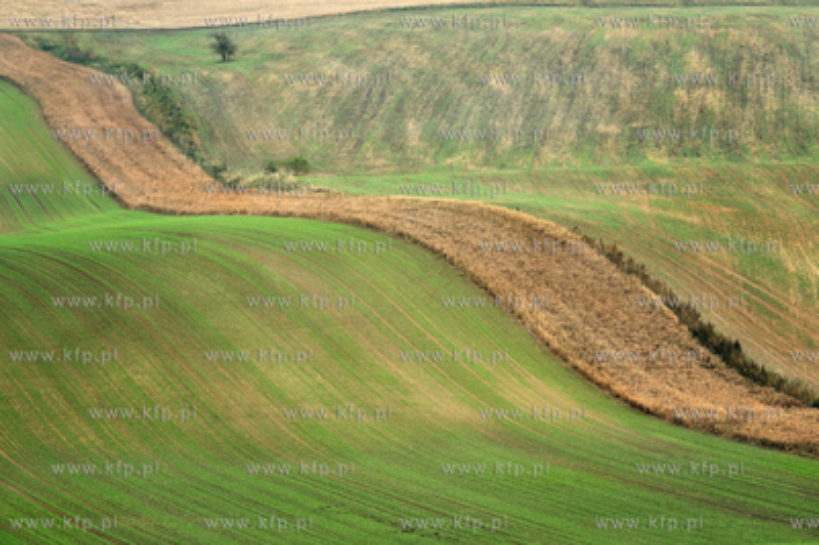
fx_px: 3978
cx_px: 410
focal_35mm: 175
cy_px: 272
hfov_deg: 11.8
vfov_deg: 7.8
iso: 800
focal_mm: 175
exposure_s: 1/250
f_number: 14
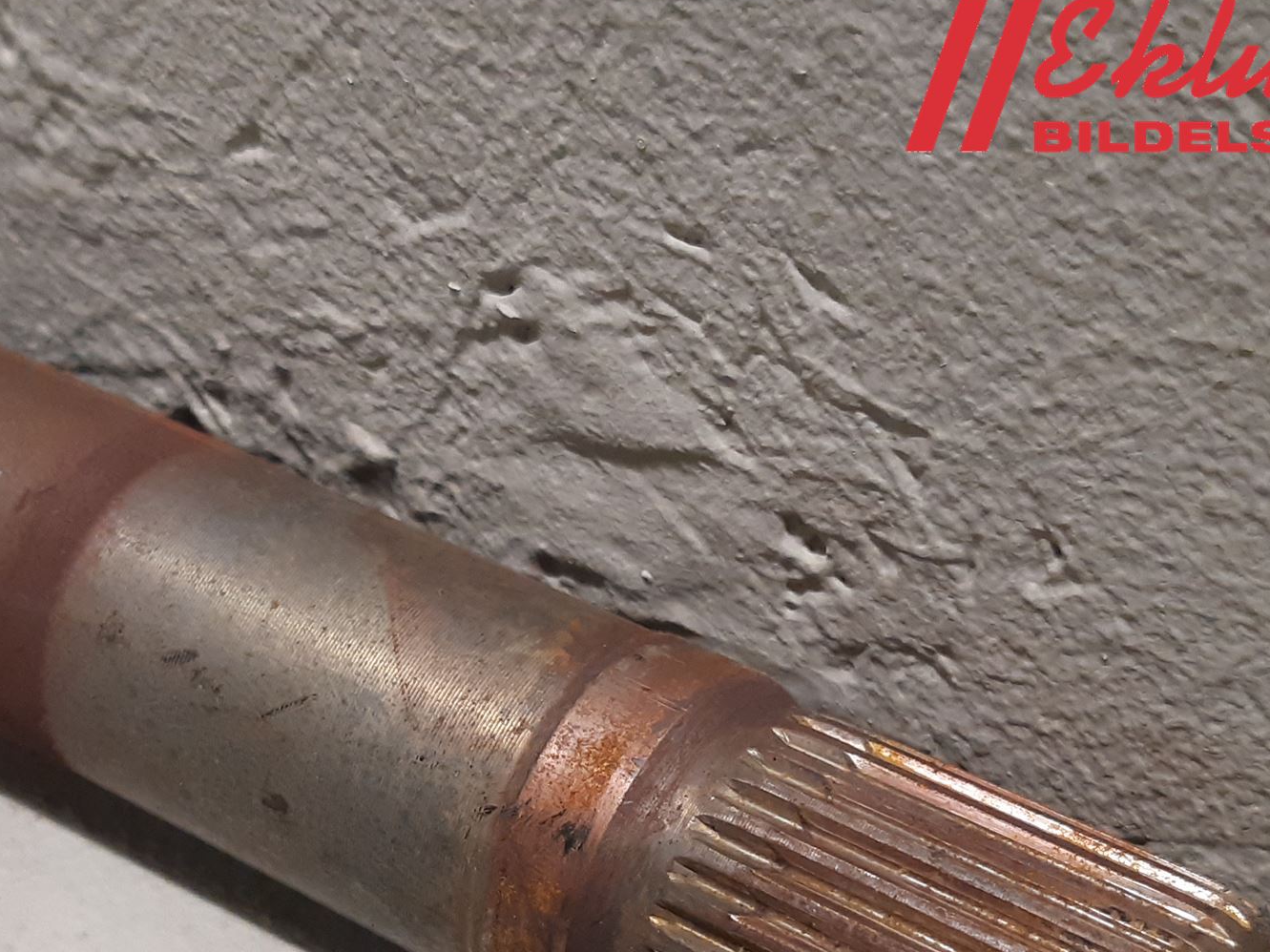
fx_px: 1467
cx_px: 514
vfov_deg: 35.1
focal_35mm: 40
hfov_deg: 46.6
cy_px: 723
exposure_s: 1/50
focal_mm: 3.93
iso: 200
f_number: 1.7
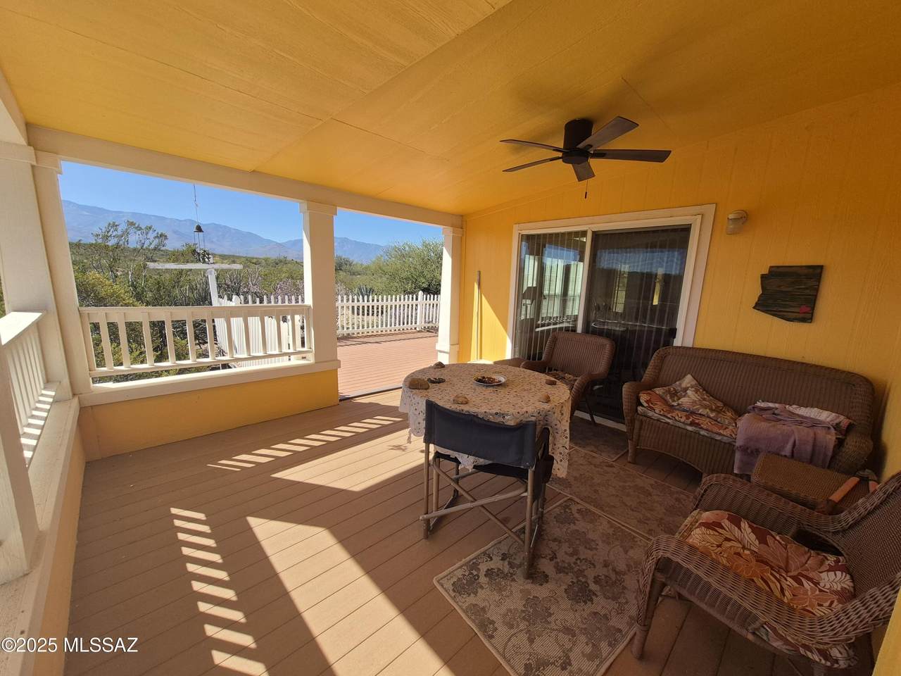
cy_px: 338
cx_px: 450
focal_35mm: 13
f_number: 2.2
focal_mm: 1.74
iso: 50
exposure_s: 1/1124
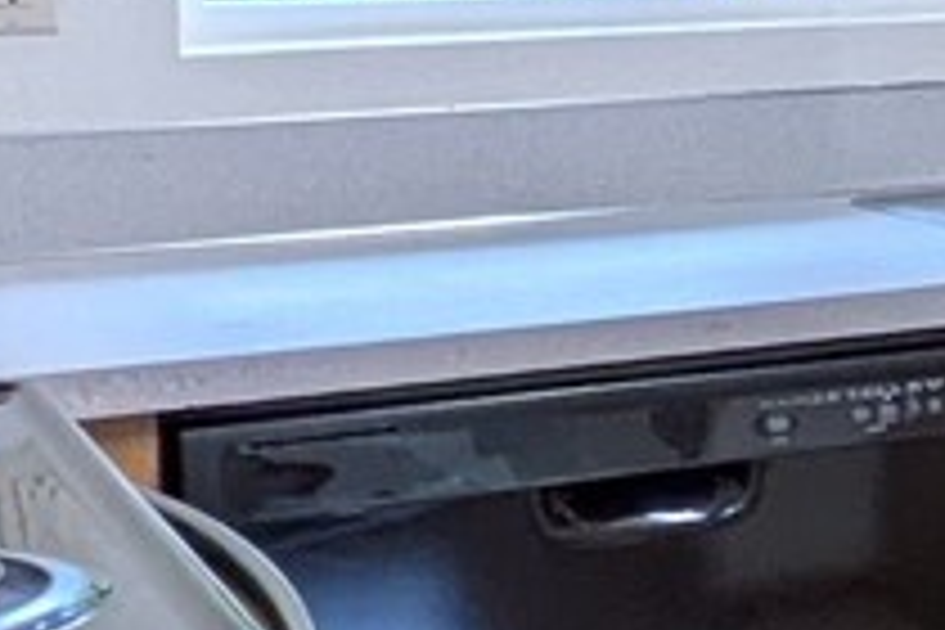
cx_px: 1750
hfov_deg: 15.5
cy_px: 40
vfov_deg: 12.2
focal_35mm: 111
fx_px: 2914
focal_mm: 1.85
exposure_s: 1/30
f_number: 2.2
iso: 52
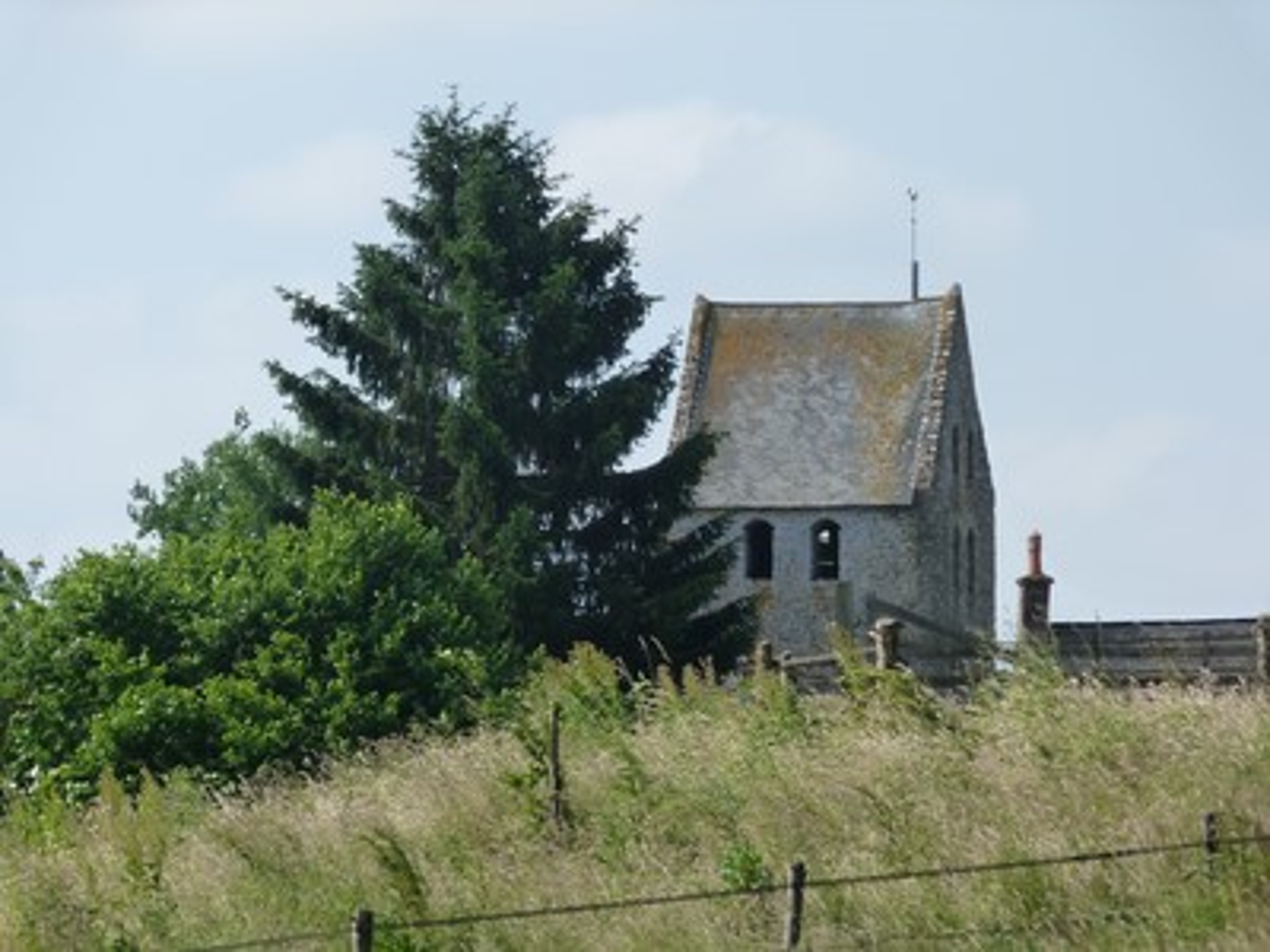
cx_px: 635
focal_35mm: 383
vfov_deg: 3.9
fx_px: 14052
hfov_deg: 5.2
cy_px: 476
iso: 125
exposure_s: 1/250
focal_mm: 69
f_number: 5.6
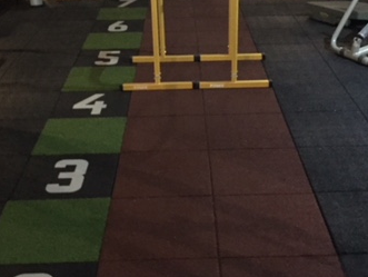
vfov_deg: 26.1
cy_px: 129
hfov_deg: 34.3
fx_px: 596
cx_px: 193
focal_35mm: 56
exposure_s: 1/17
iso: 1250
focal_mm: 4.15
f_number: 2.2
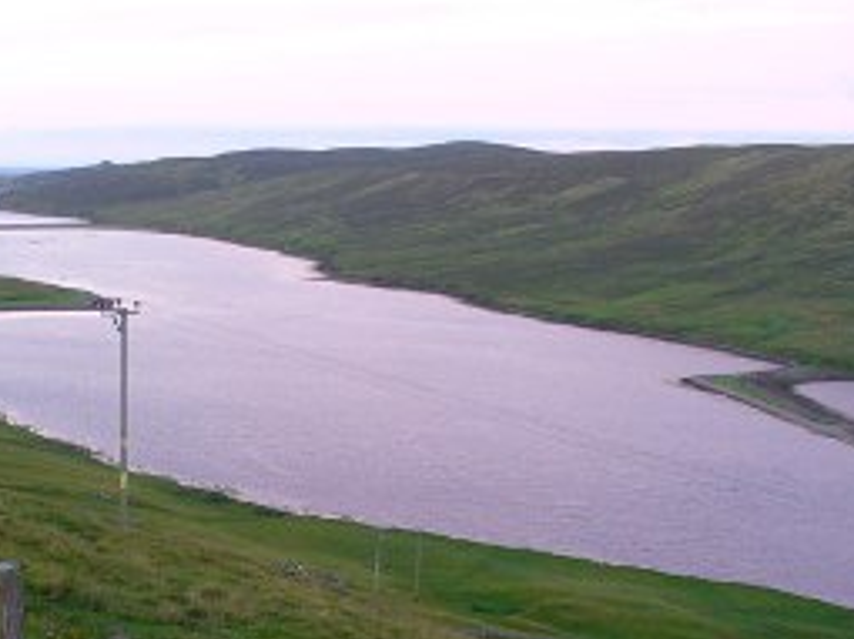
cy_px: 532
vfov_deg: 22.2
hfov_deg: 29.6
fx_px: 1603
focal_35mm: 65
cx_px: 285
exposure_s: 1/30
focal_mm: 6.1
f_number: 2.8
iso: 160
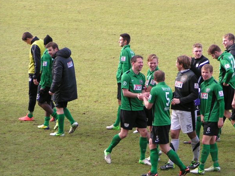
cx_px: 150
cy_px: 117
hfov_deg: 8.2
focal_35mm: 242
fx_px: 1643
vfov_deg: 6.1
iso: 80
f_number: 3.5
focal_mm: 27.5
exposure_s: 1/200
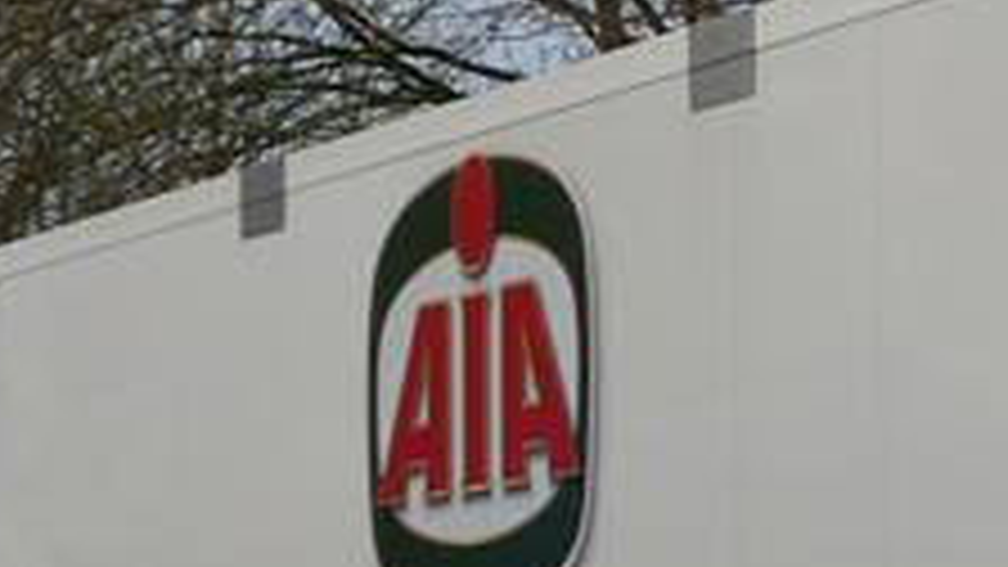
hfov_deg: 9.9
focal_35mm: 210
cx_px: 1602
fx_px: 5613
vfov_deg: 5.8
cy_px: 328
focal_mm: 9.6
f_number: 4.1
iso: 160
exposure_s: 1/80
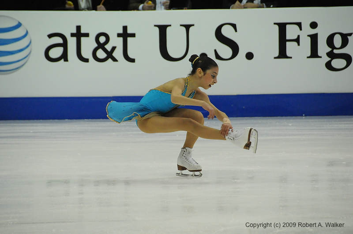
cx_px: 176
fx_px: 2937
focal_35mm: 300
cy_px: 117
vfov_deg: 4.6
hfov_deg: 6.9
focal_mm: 200
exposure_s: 1/1250
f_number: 5.6
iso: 3200
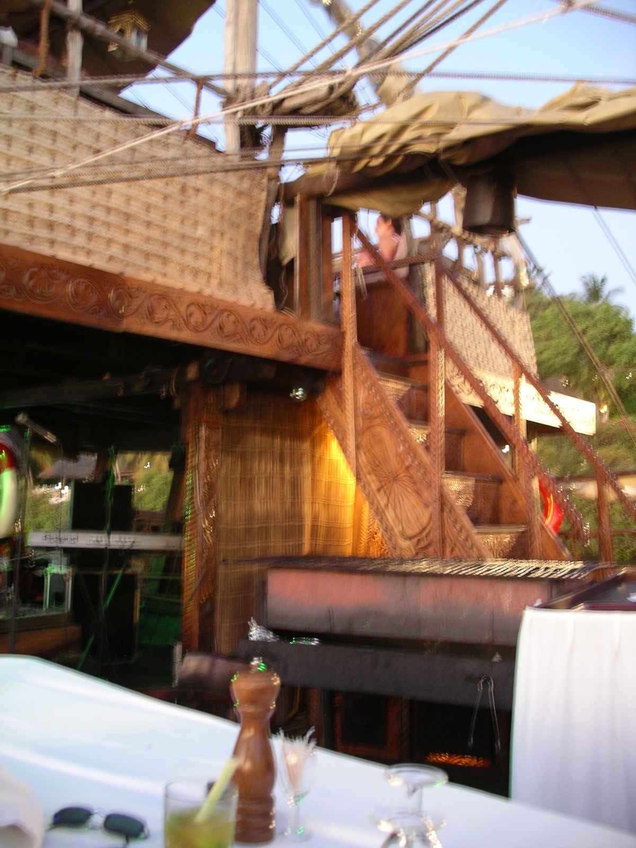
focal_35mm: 37
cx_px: 318
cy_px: 424
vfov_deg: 50.1
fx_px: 906
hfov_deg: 38.7
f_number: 2.8
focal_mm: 7.8
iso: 200
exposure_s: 1/1.67
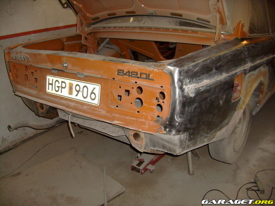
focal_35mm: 35
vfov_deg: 40.7
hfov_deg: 52.6
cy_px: 103
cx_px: 138
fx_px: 278
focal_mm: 5.8
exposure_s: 1/45
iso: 100
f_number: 2.8
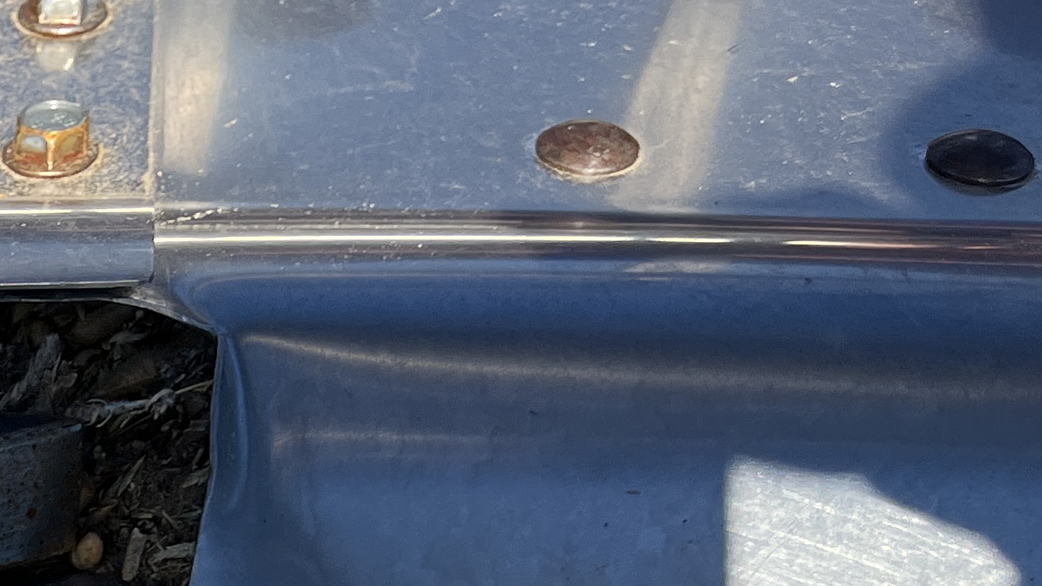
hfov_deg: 19.2
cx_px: -621
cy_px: 1267
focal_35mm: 94
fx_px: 2597
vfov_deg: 11.3
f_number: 1.6
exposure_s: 1/1517
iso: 50
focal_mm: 5.1
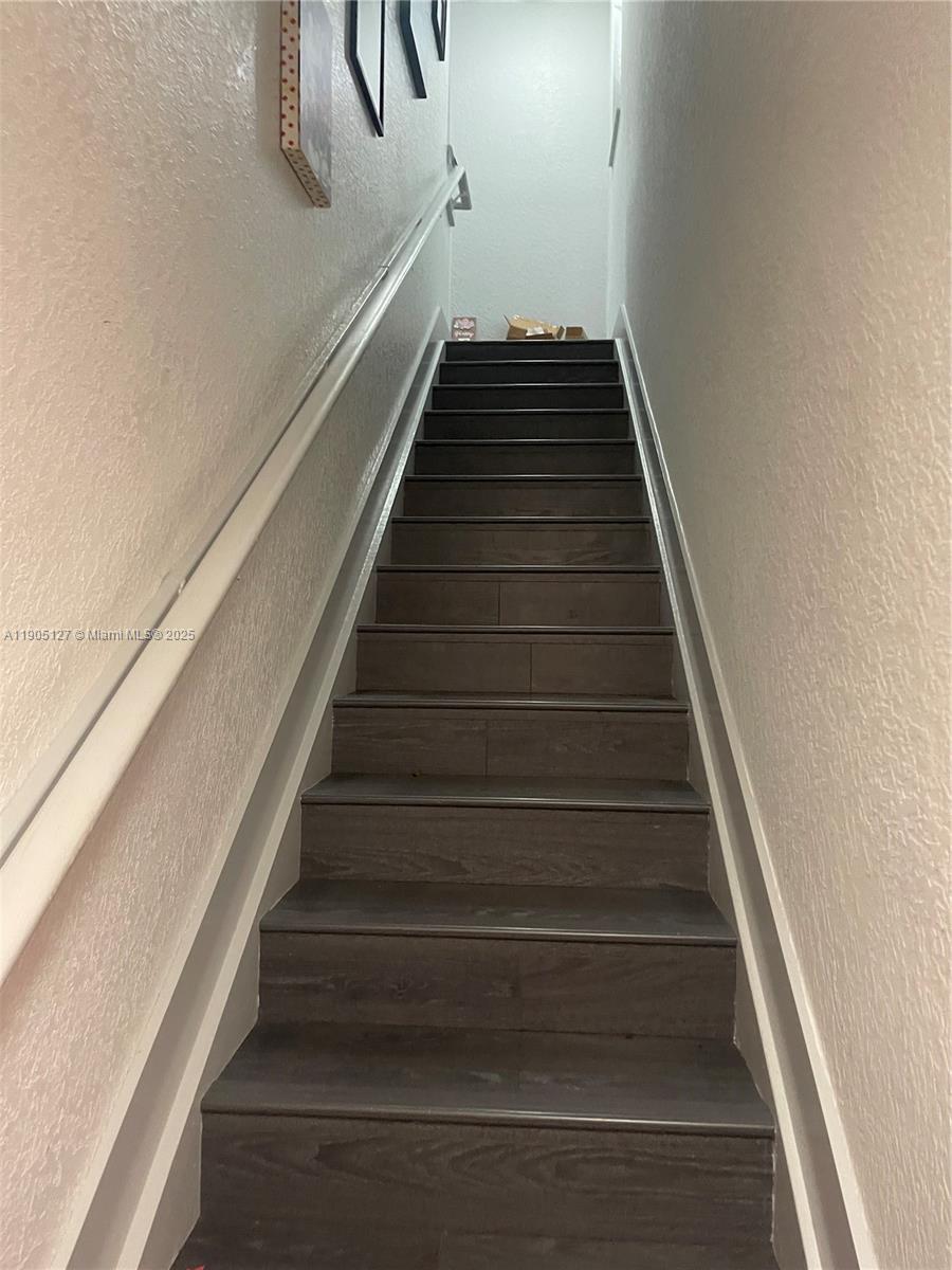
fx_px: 917
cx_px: 476
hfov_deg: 54.9
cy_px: 635
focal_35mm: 25
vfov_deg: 69.4
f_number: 1.6
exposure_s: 1/40
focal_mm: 5.1
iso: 400
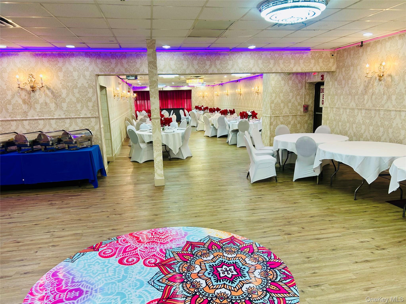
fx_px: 305
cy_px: 152
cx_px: 203
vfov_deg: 53.1
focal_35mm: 26
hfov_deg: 67.3
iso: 40
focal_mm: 5.7
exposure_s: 1/61
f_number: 1.5
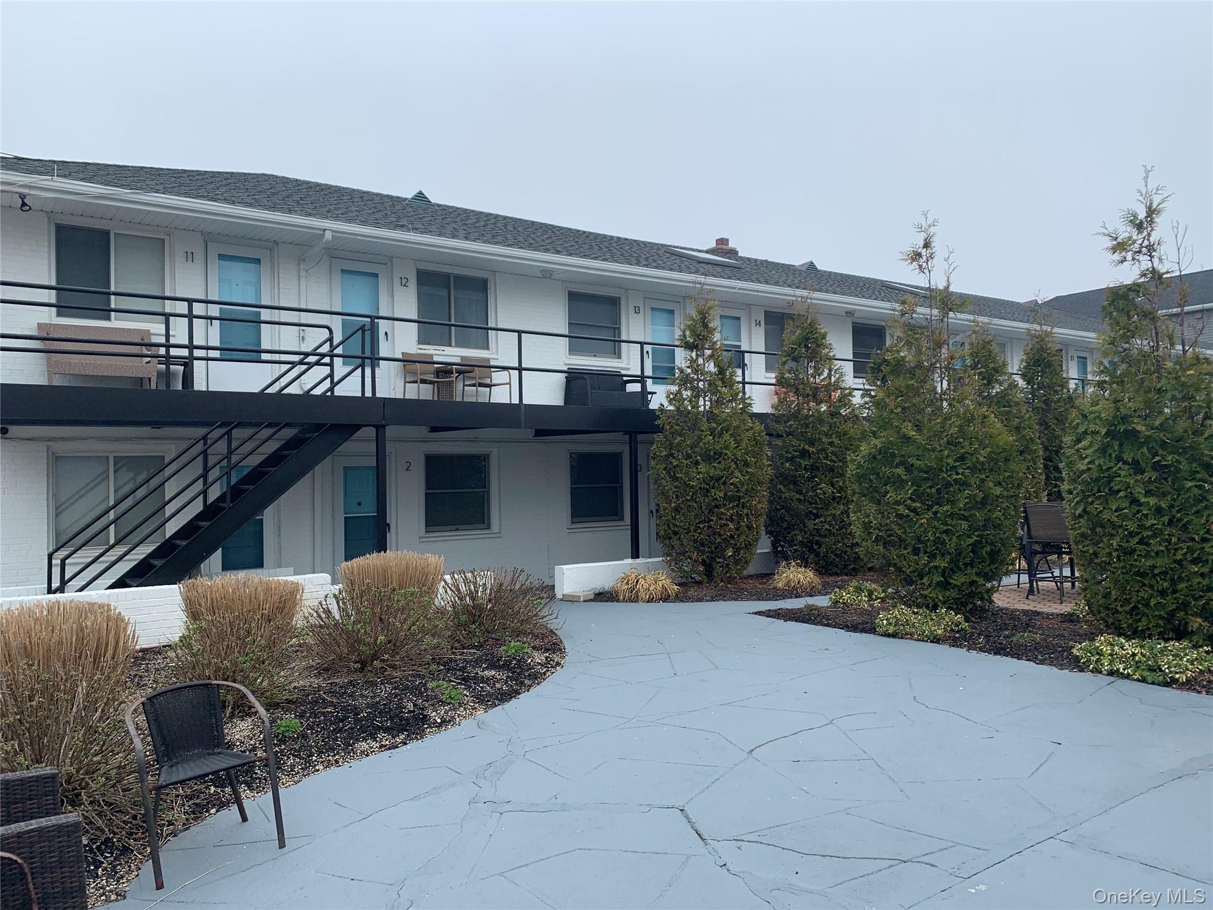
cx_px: 606
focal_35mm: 26
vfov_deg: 53.1
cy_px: 455
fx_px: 911
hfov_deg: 67.3
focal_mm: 4.25
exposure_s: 1/991
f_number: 1.8
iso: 25
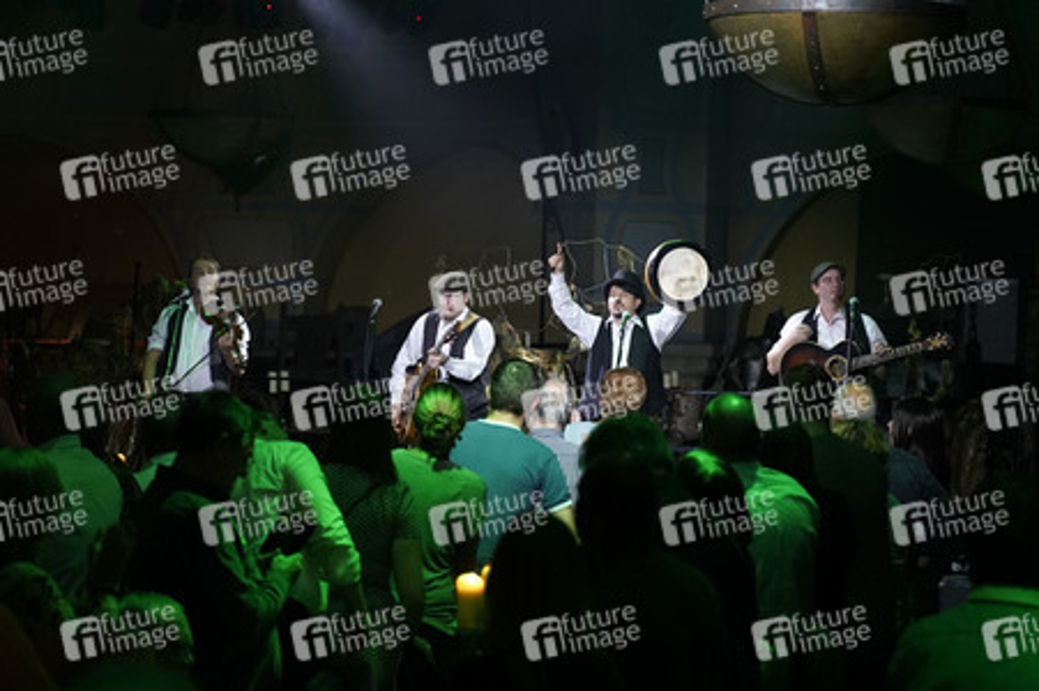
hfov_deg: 27.0
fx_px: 2163
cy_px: 346
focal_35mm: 75
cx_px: 520
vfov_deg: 18.2
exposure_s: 1/400
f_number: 3.2
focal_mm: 75
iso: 3200
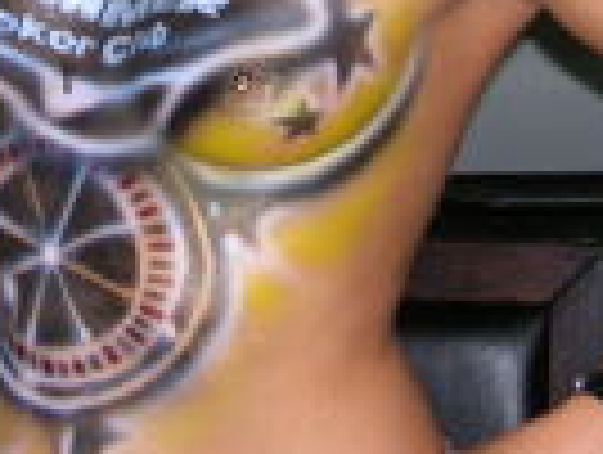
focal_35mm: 164
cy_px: -106
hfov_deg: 12.0
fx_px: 2862
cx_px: 158
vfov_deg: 9.0
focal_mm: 7.7
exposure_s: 1/60.1
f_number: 3.2
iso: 121
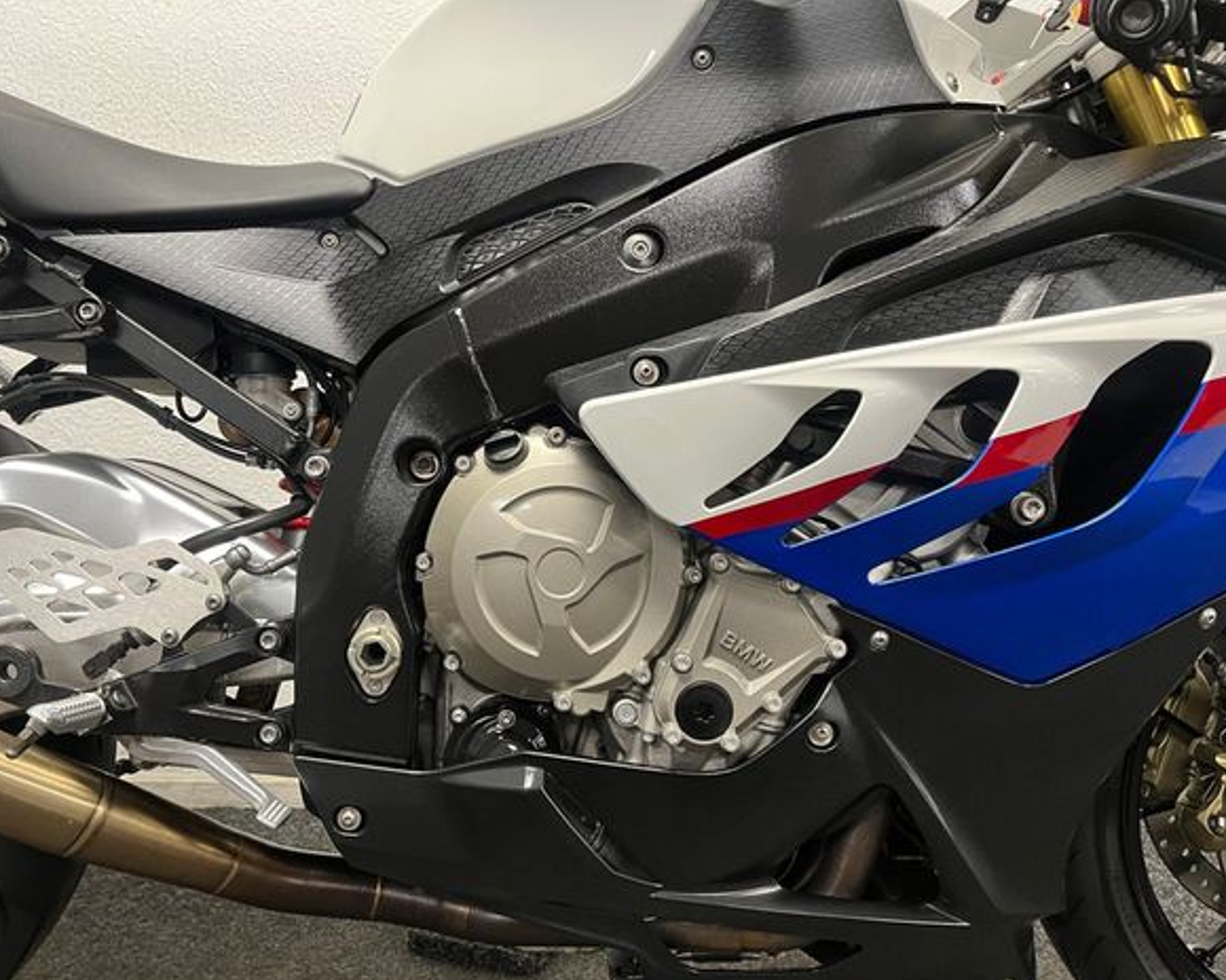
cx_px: 564
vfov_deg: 51.5
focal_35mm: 28
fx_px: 1016
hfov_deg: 62.1
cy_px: 505
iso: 250
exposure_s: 1/50
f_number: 1.6
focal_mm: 5.1
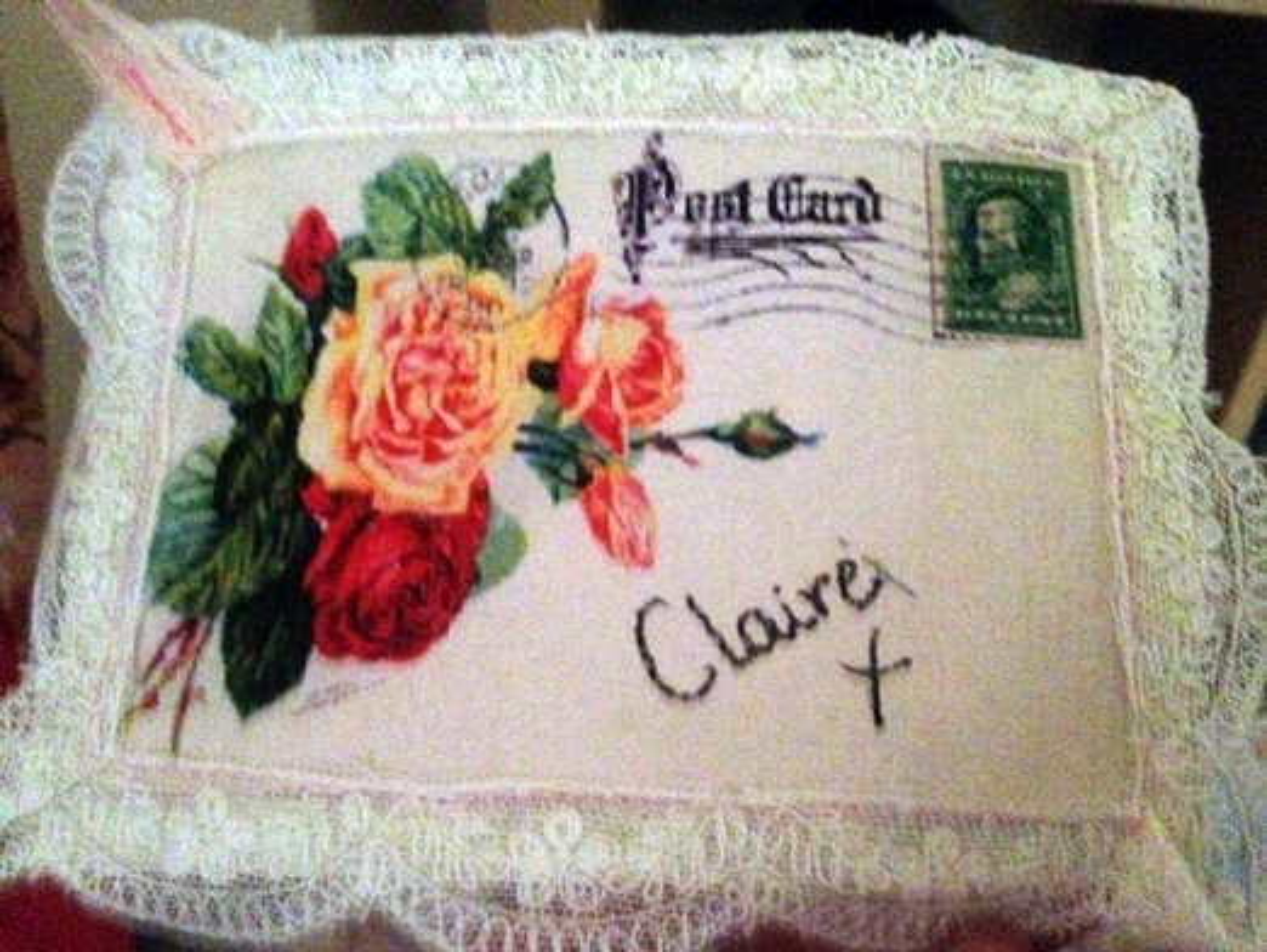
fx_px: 1282
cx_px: 634
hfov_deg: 52.6
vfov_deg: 40.7
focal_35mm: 35
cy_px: 476
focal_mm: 4.28
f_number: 2.4
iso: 800
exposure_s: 1/15
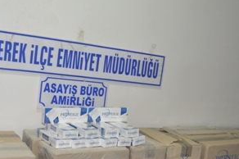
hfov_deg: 37.0
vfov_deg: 24.8
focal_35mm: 54
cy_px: 120
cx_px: 106
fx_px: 357
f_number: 5.6
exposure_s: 1/60
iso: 3200
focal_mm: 21
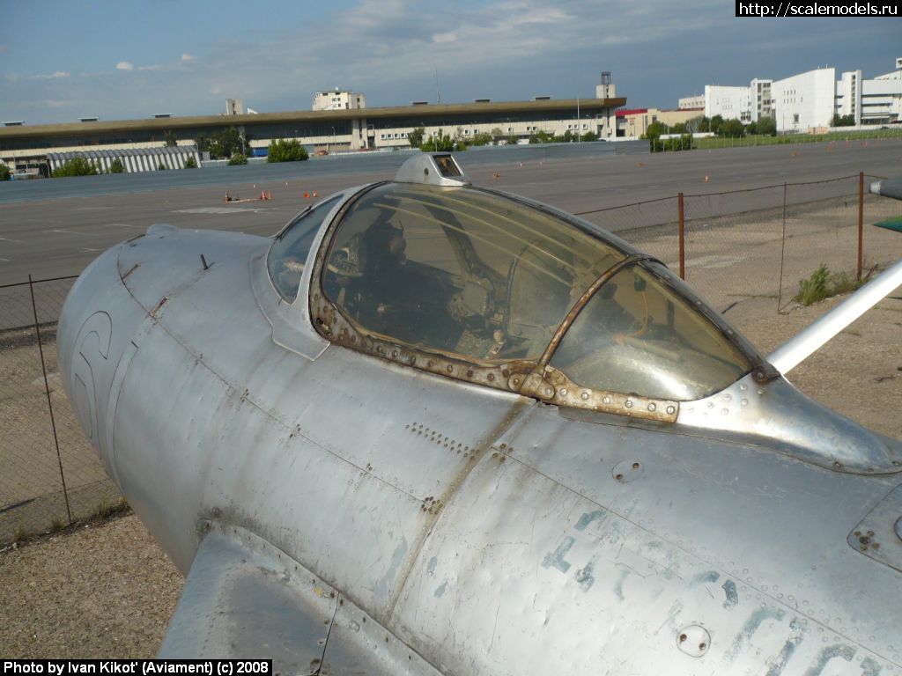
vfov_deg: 40.7
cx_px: 451
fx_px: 912
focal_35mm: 35
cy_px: 338
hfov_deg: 52.6
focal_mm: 5.8
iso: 100
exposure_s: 1/400
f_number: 8
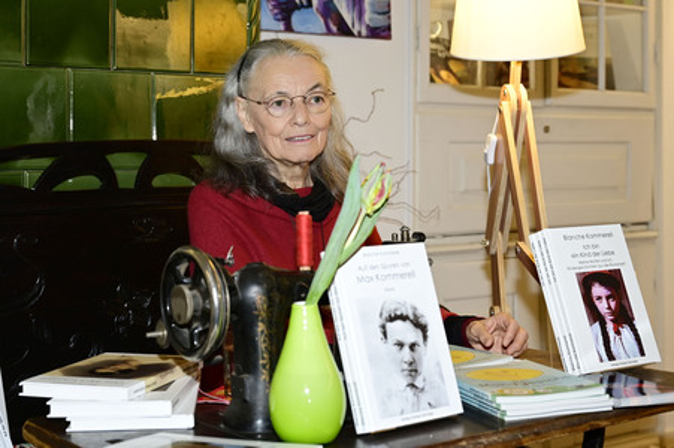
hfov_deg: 43.6
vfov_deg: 29.8
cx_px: 337
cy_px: 224
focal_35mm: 45
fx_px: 842
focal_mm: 45
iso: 1000
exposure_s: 1/200
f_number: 5
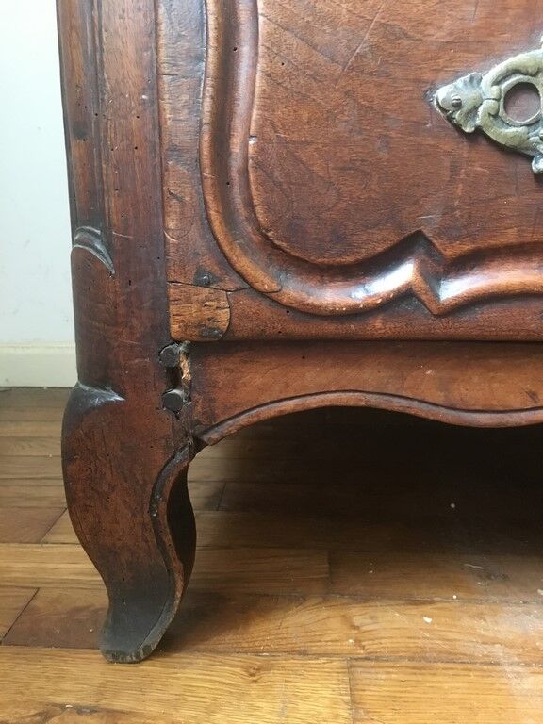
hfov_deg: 48.2
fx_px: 607
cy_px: 362
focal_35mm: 29
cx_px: 272
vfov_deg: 61.7
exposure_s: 1/17
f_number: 2.2
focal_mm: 4.15
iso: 320
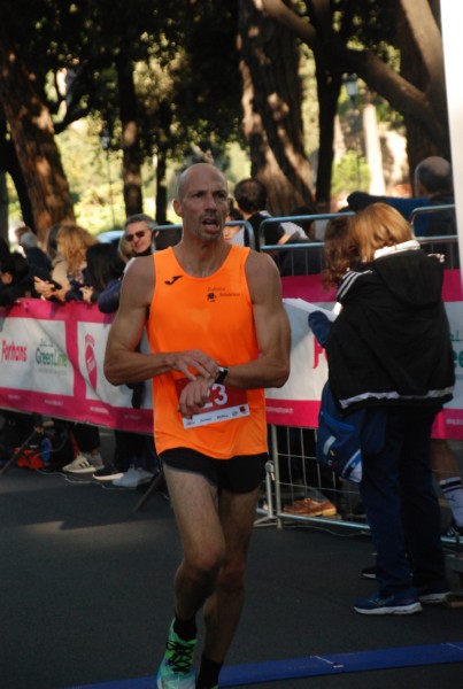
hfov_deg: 9.2
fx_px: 2879
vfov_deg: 13.7
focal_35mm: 150
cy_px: 344
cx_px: 232
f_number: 5.6
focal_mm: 100
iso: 1000
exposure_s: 1/400
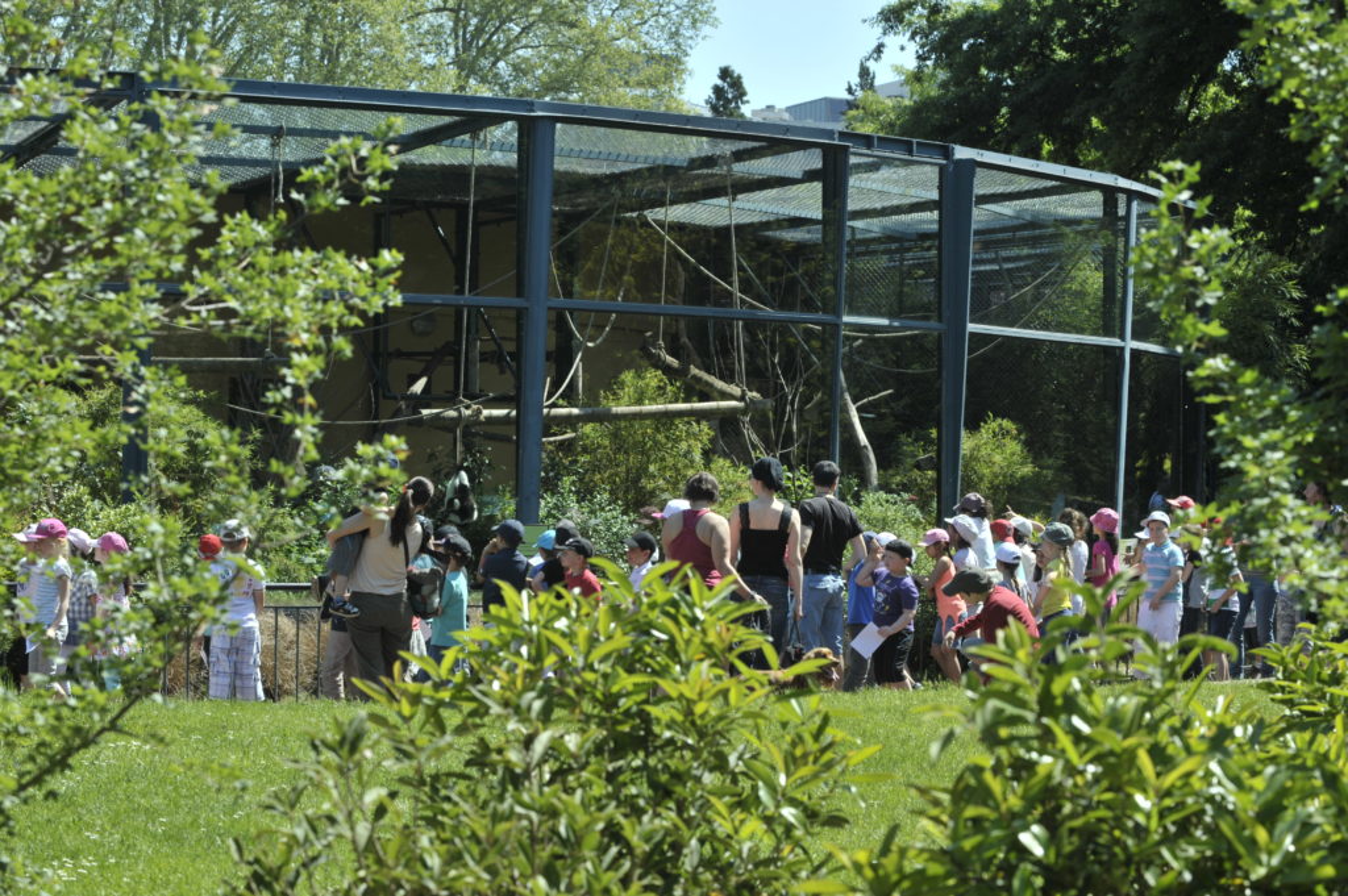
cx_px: 674
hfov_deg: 20.4
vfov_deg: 13.7
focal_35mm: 100
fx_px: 3741
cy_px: 448
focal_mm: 100
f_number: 9
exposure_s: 1/320
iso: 250
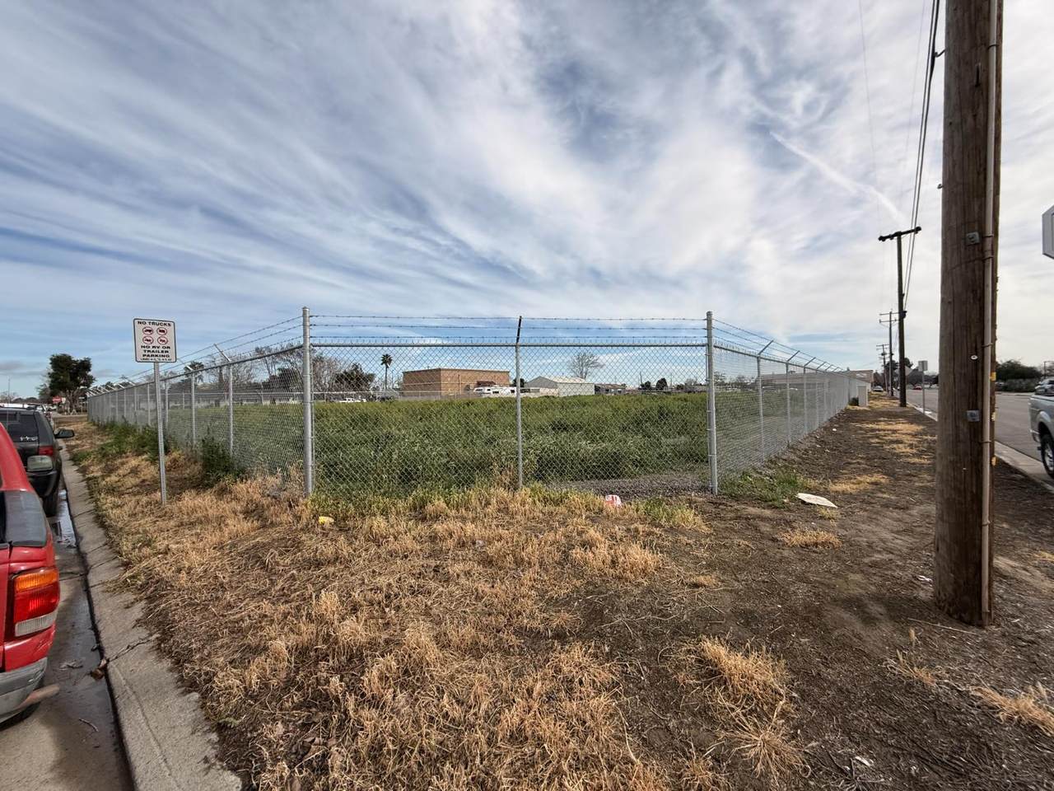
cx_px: 527
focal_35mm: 14
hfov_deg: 102.1
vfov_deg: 85.7
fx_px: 426
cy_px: 396
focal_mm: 2.22
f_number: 2.2
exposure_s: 1/2506
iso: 50
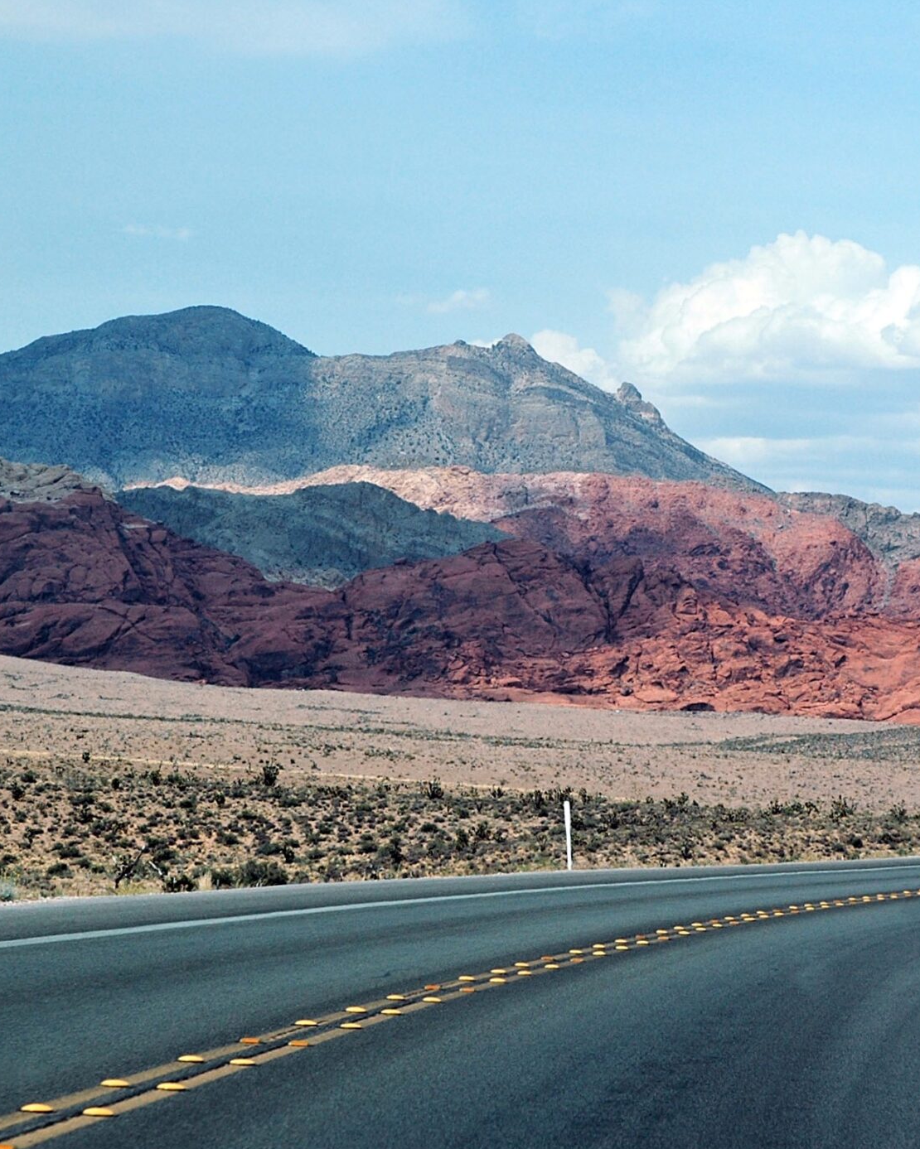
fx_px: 4594
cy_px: 571
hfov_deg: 11.4
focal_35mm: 135
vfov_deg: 14.3
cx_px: 521
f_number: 10
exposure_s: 1/250
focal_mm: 52
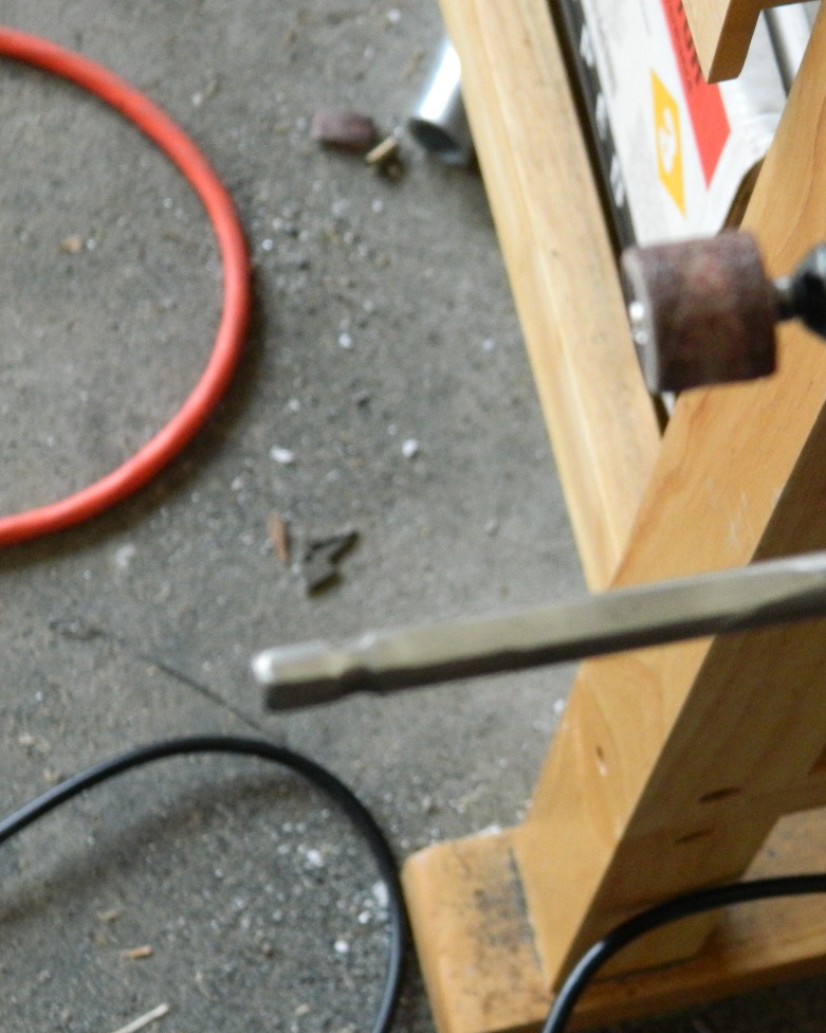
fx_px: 3697
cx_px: 735
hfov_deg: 12.7
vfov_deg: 15.9
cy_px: 562
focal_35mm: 121
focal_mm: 15.1
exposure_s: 1/40
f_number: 4.2
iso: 400
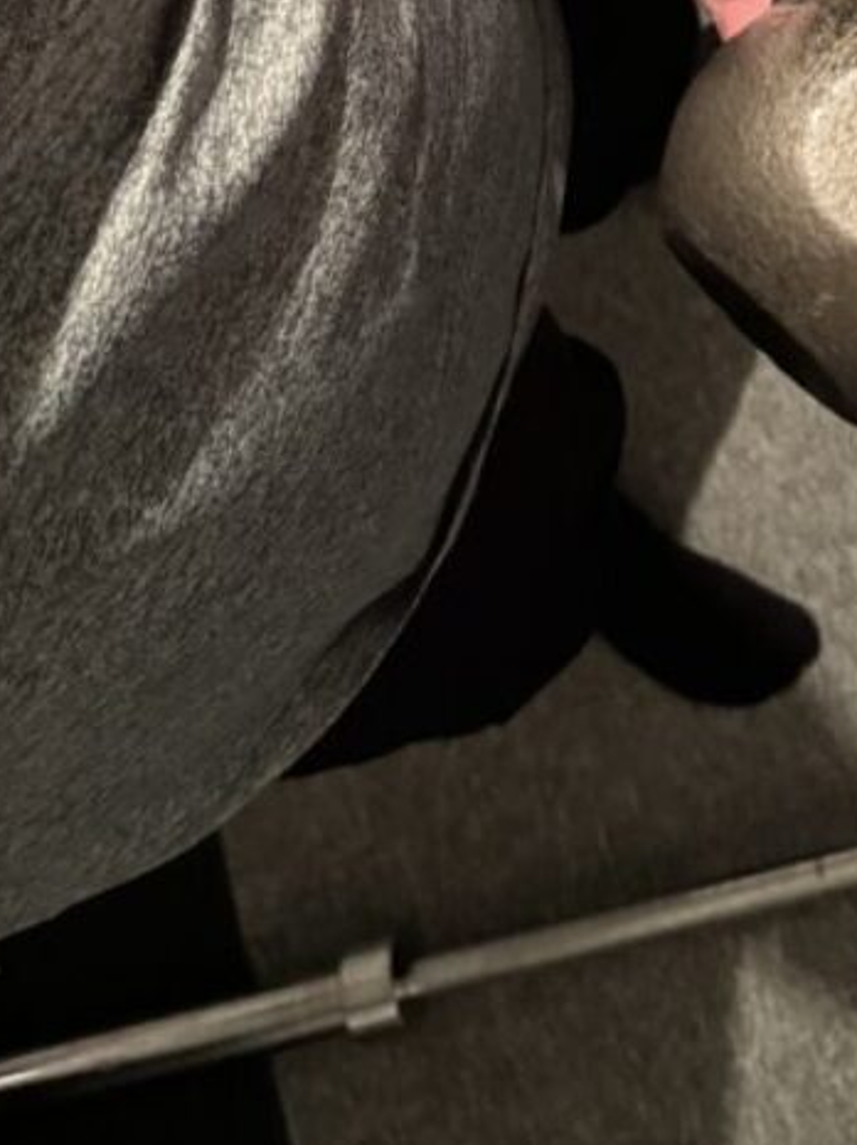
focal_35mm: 62
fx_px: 2049
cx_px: 919
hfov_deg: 22.4
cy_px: -101
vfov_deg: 28.5
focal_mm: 6.76
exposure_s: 1/30
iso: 1000
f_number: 1.78
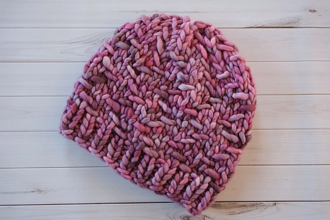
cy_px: 110
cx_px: 165
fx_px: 303
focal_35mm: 33
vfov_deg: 40.0
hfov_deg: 57.2
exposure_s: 1/100
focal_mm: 22.3
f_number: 4
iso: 1600
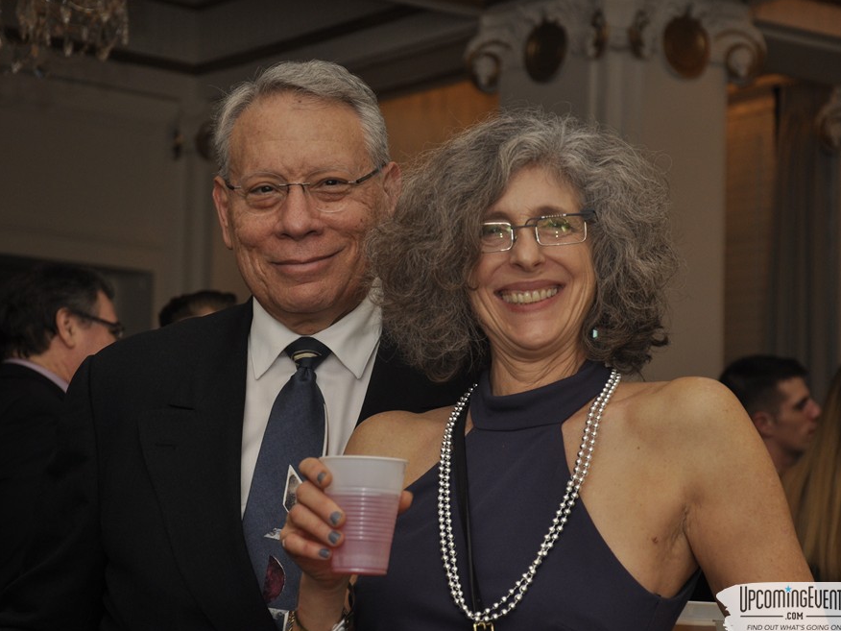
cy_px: 315
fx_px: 2478
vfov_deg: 14.5
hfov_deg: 19.3
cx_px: 398
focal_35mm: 102
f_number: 5.3
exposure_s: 1/60
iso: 400
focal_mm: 62
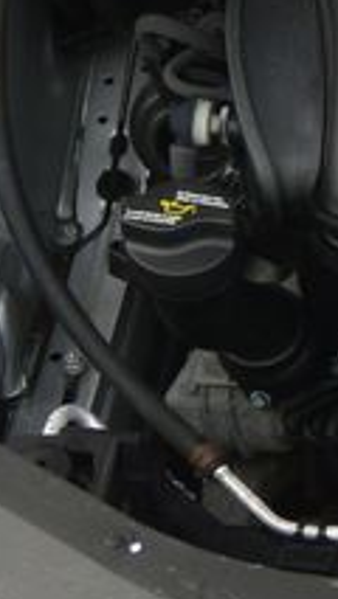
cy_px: 316
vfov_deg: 15.8
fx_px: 2164
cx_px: 789
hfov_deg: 8.3
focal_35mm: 136
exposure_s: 1/160
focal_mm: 10
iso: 160
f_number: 3.5
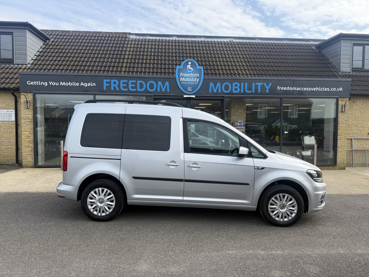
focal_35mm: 24
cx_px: 184
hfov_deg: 71.6
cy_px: 138
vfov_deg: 56.8
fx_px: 256
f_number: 1.78
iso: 100
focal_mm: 6.76
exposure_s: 1/2525
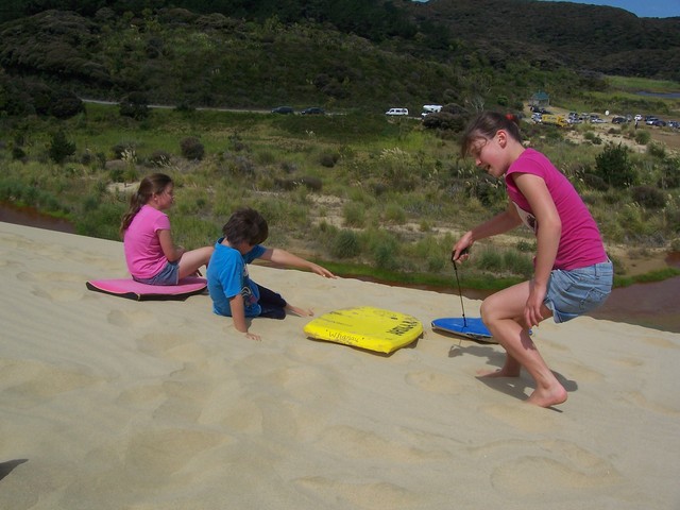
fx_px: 668
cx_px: 340
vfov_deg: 41.8
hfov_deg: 54.0
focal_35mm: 34
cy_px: 255
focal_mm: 5.6
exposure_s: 1/1000
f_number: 5.6
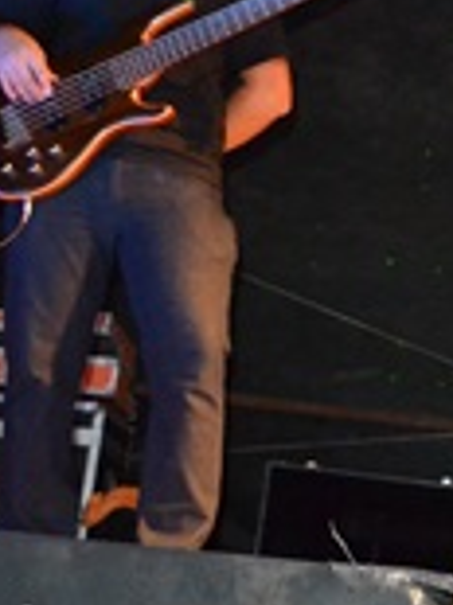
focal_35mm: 119
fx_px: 2079
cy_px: 256
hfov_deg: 11.2
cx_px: 910
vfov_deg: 16.6
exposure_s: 1/60
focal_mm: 20
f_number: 3.8
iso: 3200
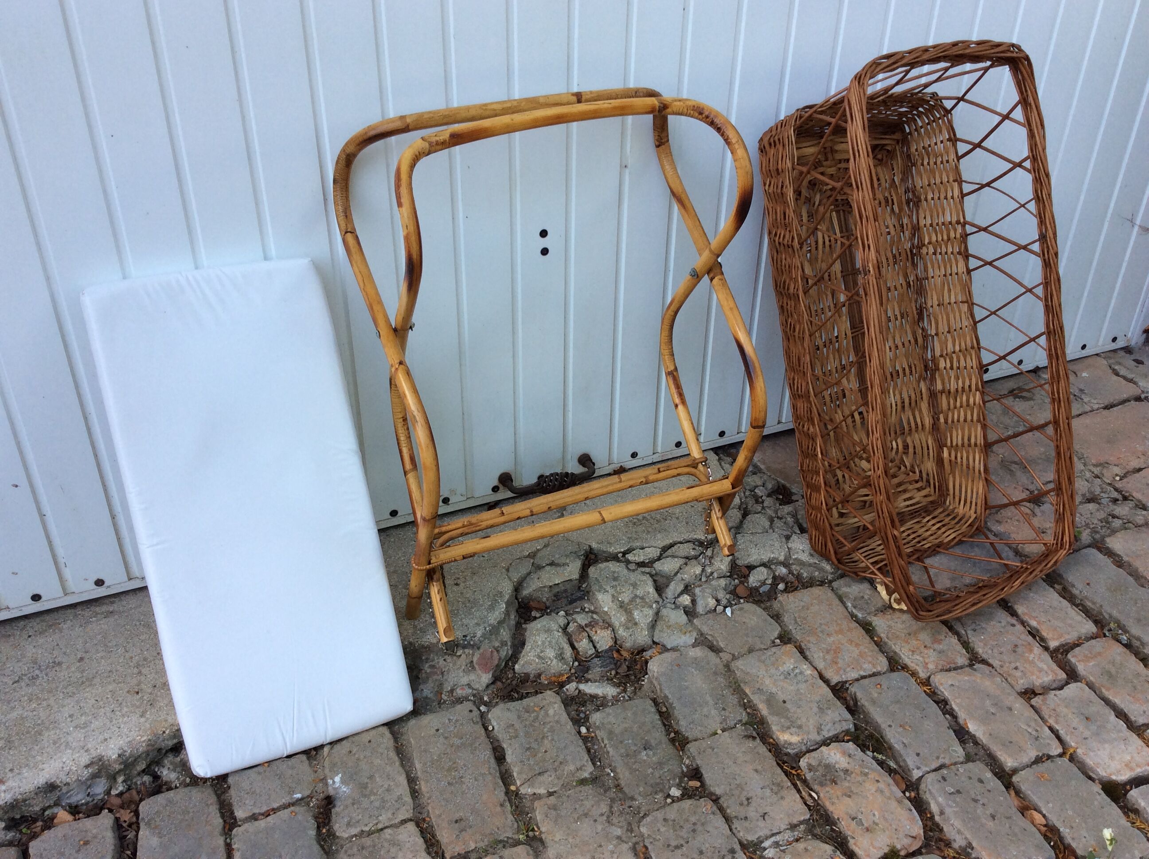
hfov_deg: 56.9
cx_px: 574
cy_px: 430
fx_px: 1061
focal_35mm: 32
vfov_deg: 44.1
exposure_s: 1/126
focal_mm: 3.3
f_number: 2.4
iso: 32
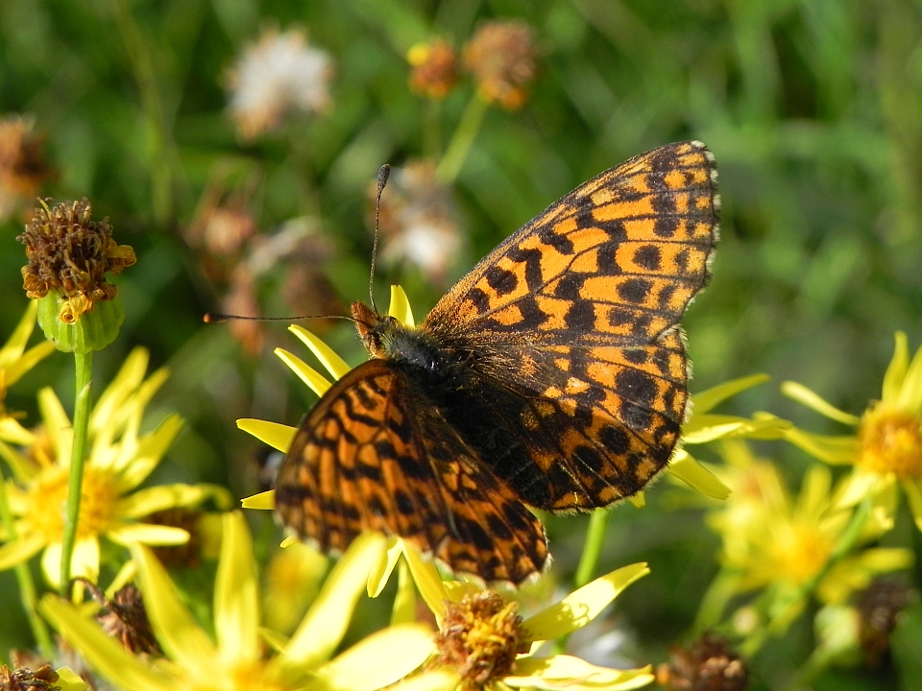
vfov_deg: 18.4
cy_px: 344
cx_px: 489
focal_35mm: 80
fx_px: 2131
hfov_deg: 24.4
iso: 160
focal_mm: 13.4
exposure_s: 1/626
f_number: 5
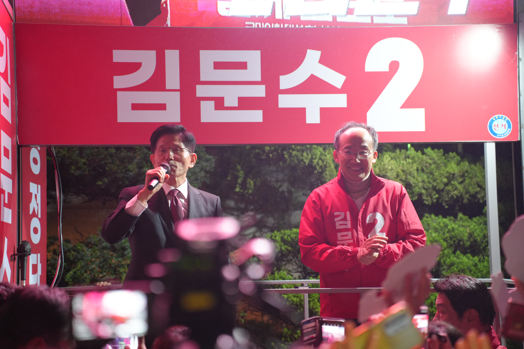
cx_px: 262
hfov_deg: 27.0
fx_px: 1092
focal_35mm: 75
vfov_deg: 18.2
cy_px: 174
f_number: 2.8
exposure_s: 1/200
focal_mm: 75
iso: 2500
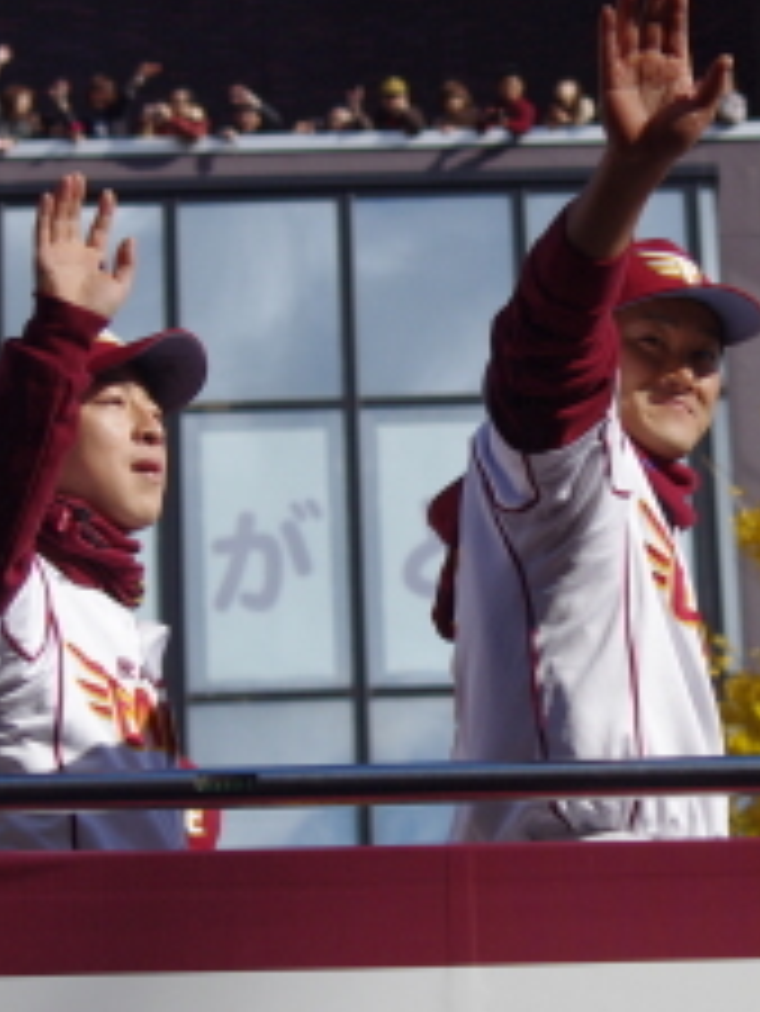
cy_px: 499
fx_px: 5118
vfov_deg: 11.3
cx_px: 711
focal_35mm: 175
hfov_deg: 8.5
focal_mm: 55
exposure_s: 1/2500
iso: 400
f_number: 5.6
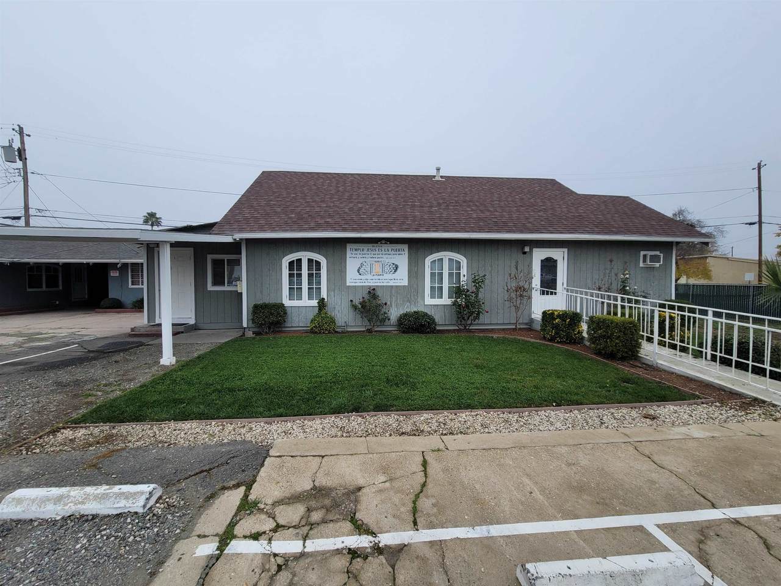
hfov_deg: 106.2
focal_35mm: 13
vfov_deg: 89.9
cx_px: 390
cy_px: 293
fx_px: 293
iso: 64
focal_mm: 2.2
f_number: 2.2
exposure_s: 1/638
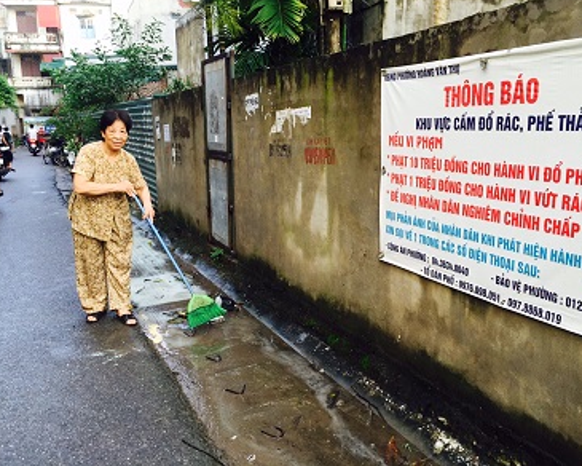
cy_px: 228
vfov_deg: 47.1
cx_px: 311
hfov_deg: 57.1
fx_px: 534
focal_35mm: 31
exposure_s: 1/60
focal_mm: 4.15
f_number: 2.2
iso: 32
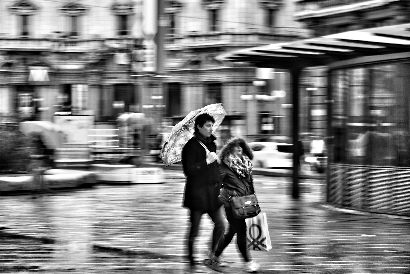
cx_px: 205
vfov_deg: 16.5
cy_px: 137
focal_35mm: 83
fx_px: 945
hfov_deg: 24.5
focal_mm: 55
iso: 200
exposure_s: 1/8
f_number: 5.6
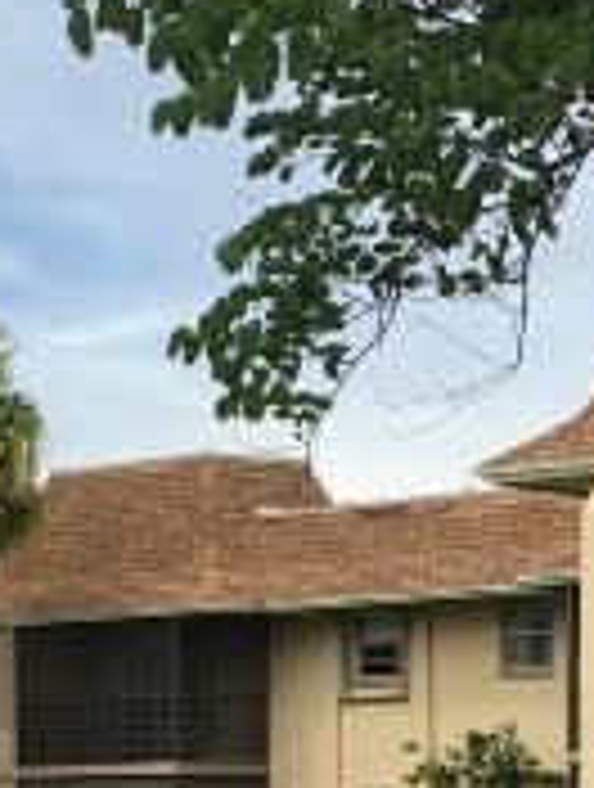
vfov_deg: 15.1
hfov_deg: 11.7
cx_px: 446
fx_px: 2895
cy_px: 874
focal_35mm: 127
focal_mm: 4.15
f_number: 2.2
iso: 25
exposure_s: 1/905
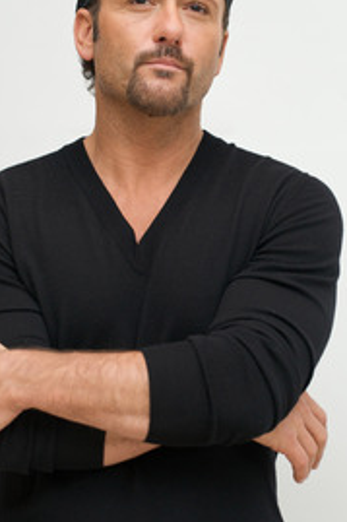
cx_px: 162
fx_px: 1723
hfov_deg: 11.5
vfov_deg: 17.2
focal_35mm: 119
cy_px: 260
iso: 500
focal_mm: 80
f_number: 6.3
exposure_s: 1/60
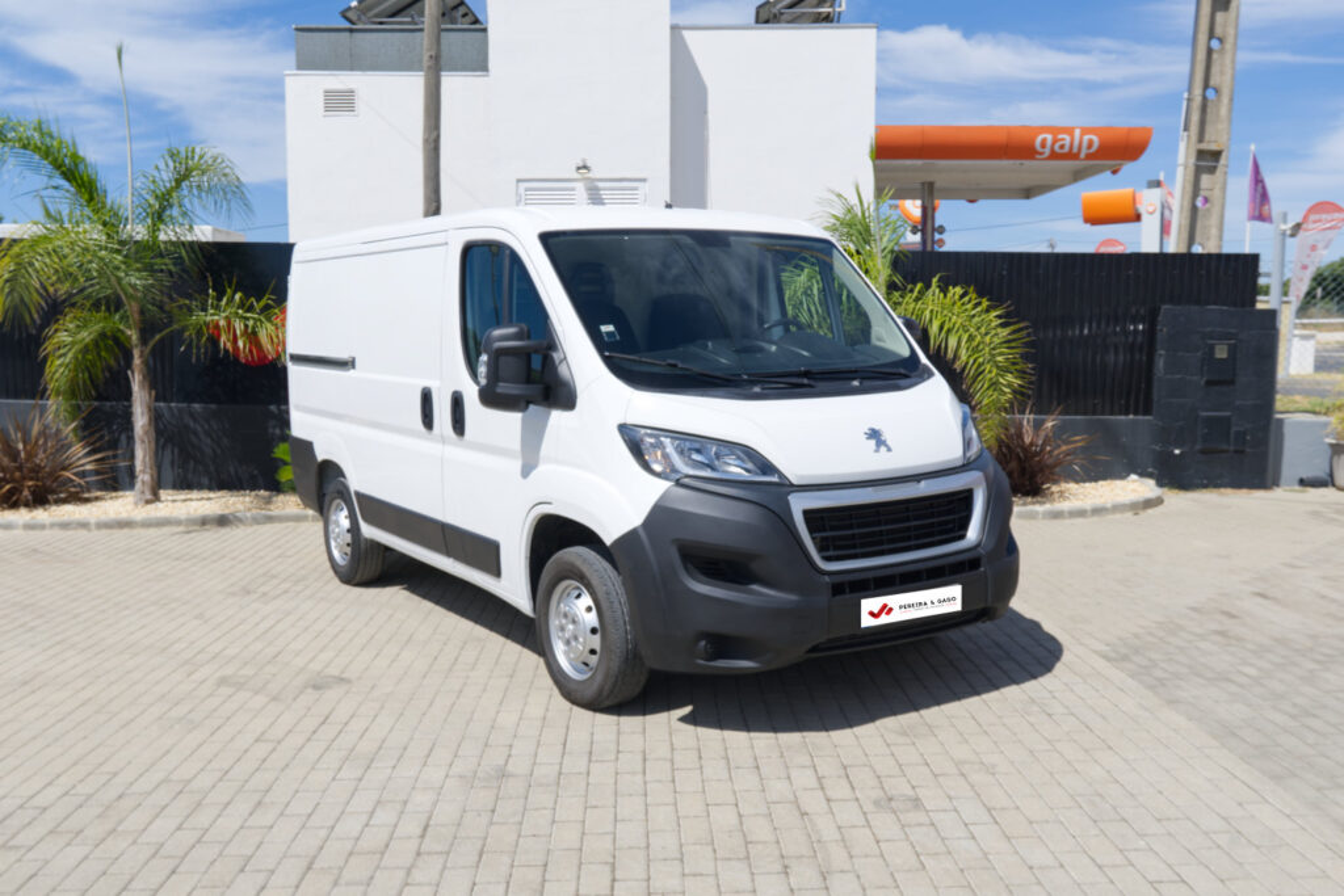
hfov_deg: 61.9
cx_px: 672
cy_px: 448
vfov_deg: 43.6
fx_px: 1120
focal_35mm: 30
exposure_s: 1/320
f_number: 9
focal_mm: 20.3
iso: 160
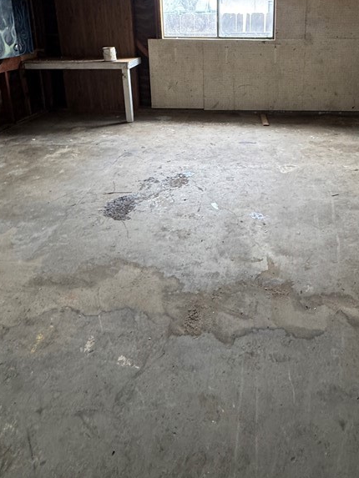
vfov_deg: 63.7
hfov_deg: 54.1
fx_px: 346
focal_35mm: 25
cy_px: 99
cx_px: 231
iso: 320
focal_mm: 2.22
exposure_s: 1/60
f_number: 2.2
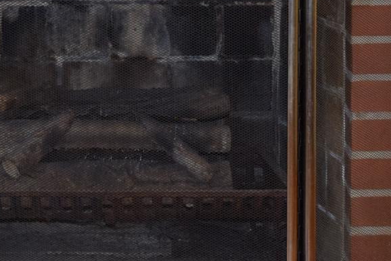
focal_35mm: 117
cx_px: 114
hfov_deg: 17.4
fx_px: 1270
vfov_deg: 11.6
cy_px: -2
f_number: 4.5
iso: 800
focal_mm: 22
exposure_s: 1/80
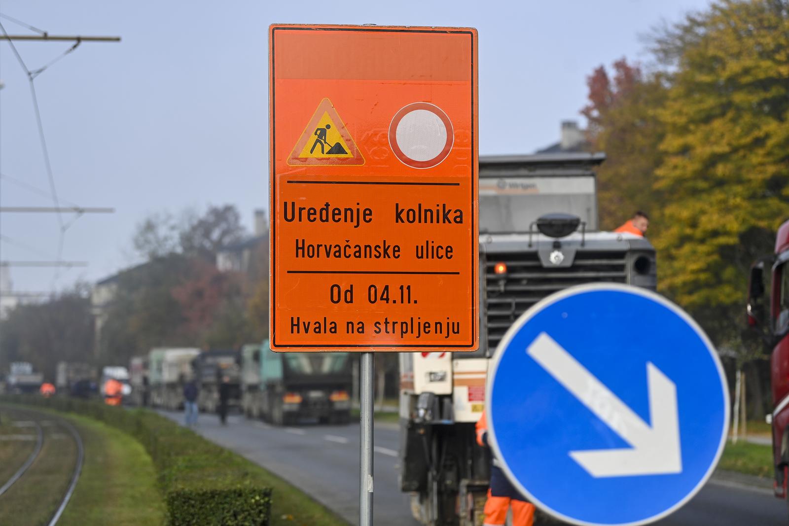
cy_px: 263
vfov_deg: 13.4
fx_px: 2236
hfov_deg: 20.0
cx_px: 394
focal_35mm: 102
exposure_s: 1/3200
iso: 200
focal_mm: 102
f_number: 2.8
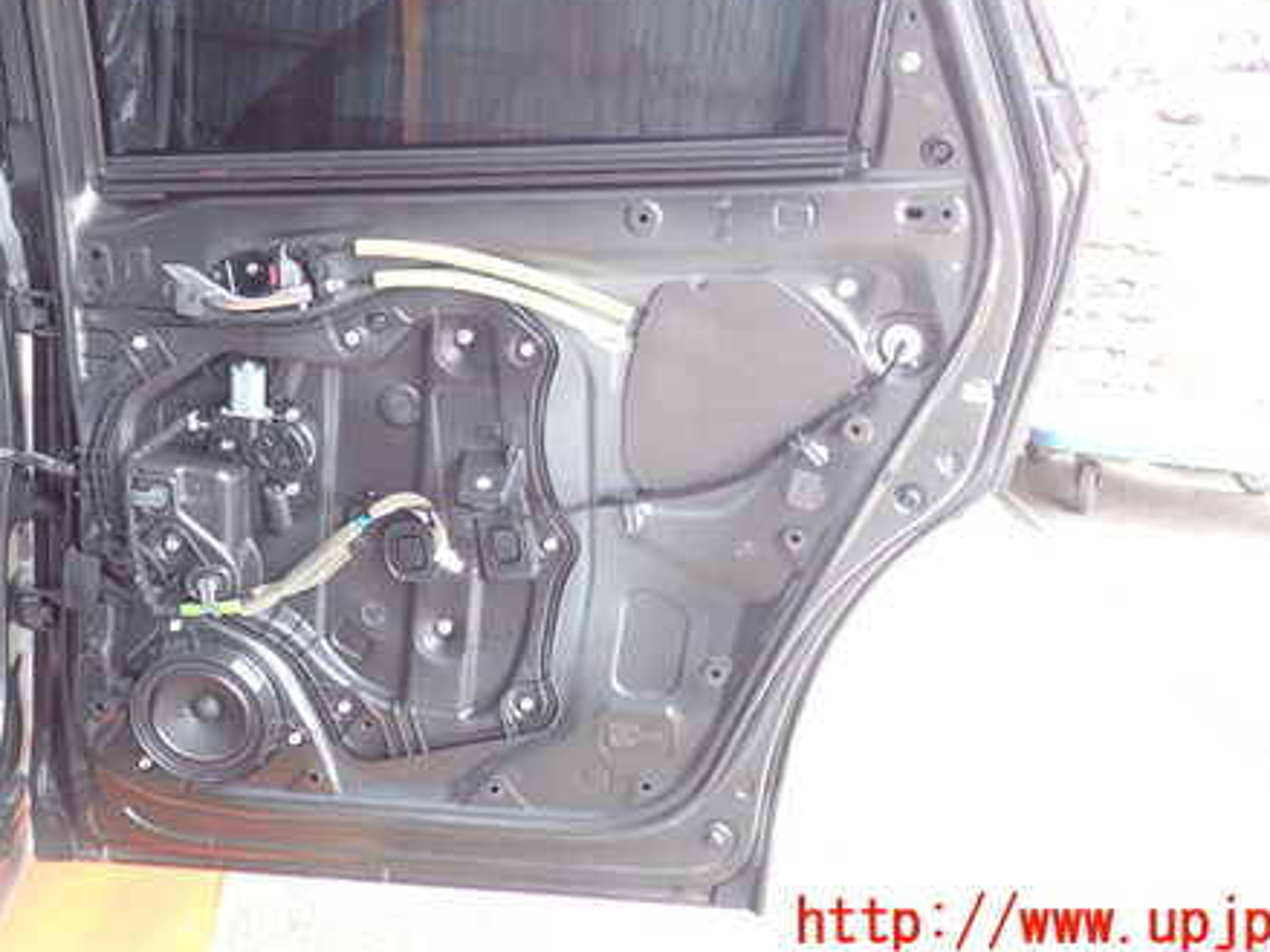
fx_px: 1504
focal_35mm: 41
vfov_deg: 34.8
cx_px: 581
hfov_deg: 45.7
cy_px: 310
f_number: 2.3
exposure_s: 1/60
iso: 125
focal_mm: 5.4
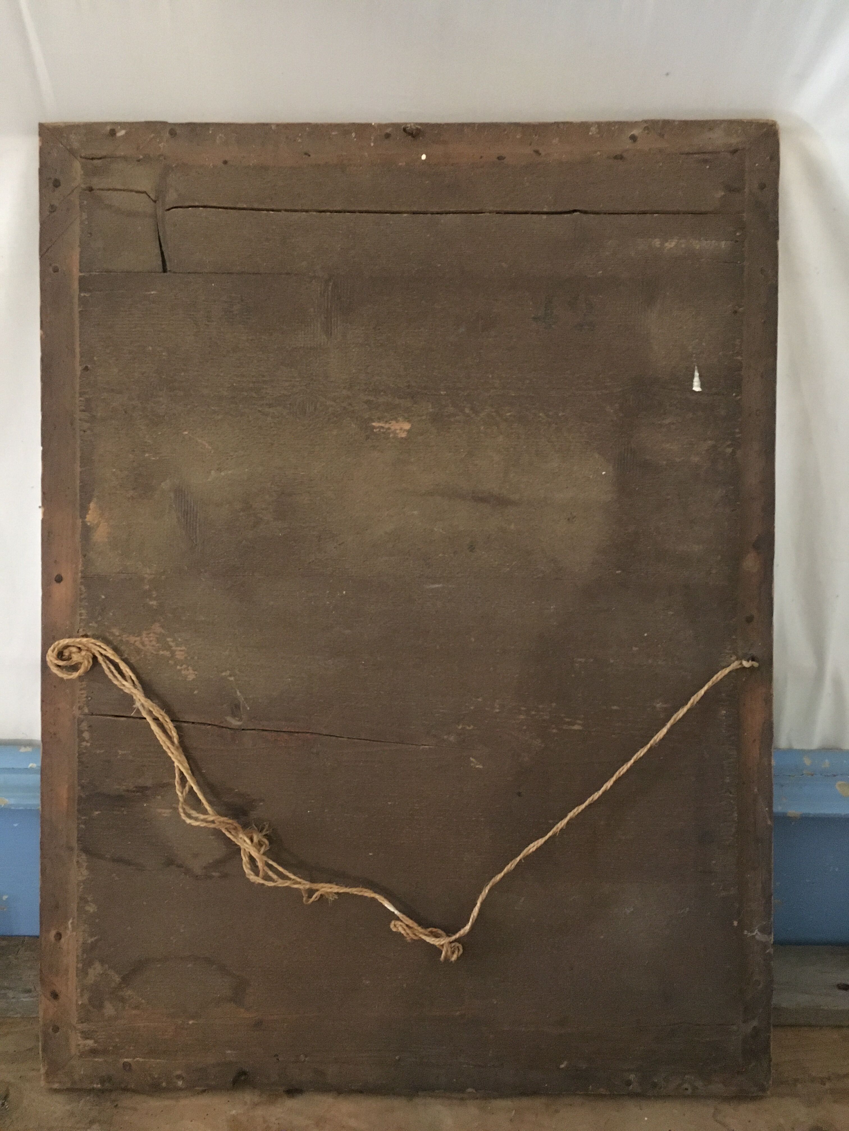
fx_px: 948
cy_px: 566
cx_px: 424
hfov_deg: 48.2
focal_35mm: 29
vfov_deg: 61.7
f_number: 2.2
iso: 500
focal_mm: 4.15
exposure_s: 1/17
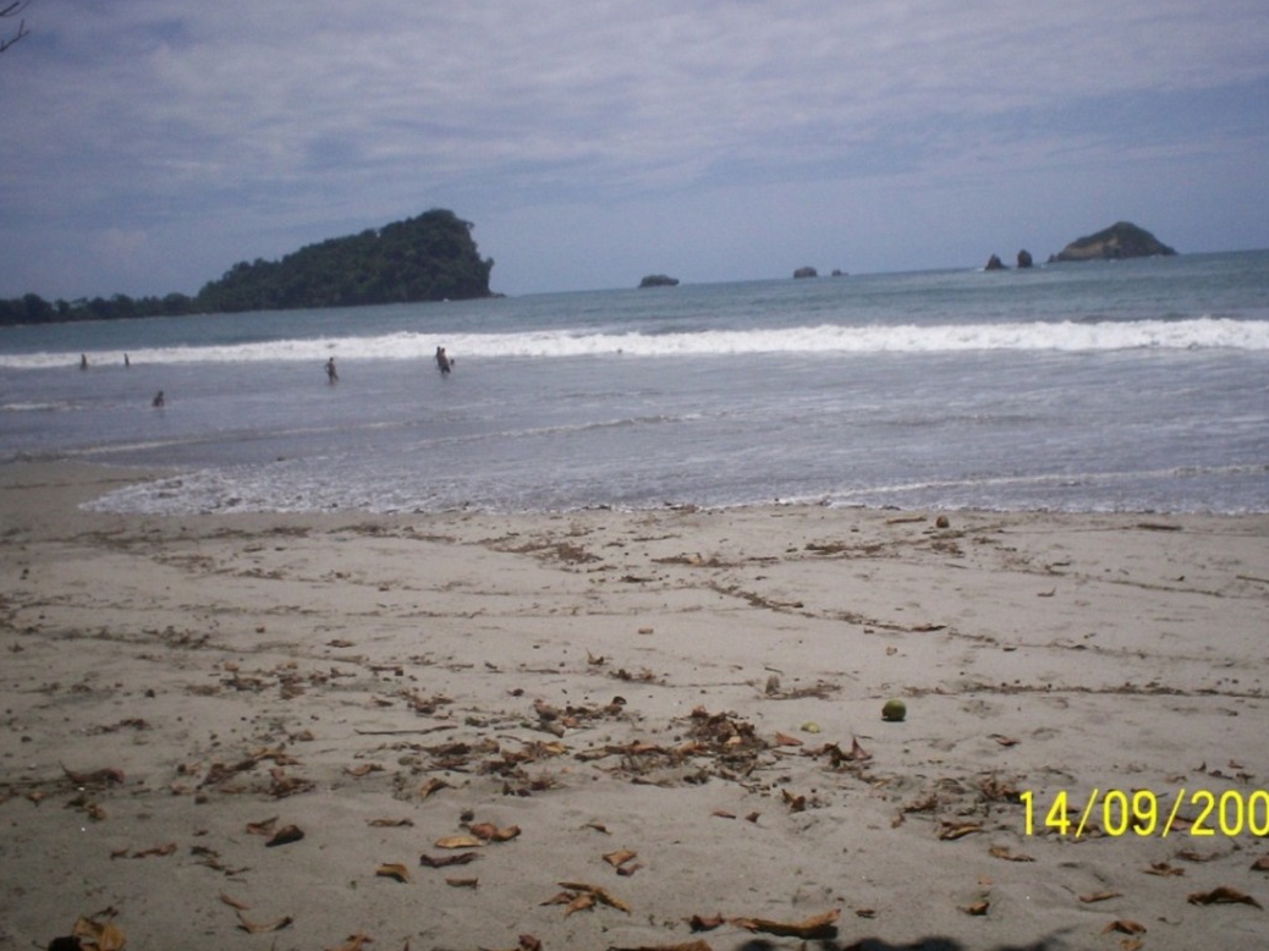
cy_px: 425
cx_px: 669
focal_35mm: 40
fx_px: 1466
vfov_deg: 35.9
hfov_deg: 46.8
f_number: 4.5
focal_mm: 6
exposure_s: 1/2000
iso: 100
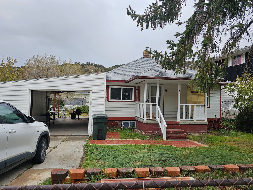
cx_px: 117
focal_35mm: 25
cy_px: 100
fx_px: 183
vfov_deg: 54.9
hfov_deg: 69.3
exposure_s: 1/329
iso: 10
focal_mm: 6.3
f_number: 1.7
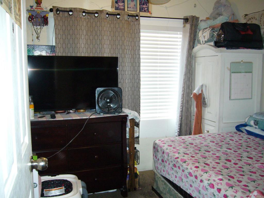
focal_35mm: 36
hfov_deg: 51.4
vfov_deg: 39.7
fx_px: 275
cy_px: 99
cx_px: 132
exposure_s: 1/30
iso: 200
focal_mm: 6
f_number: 2.9
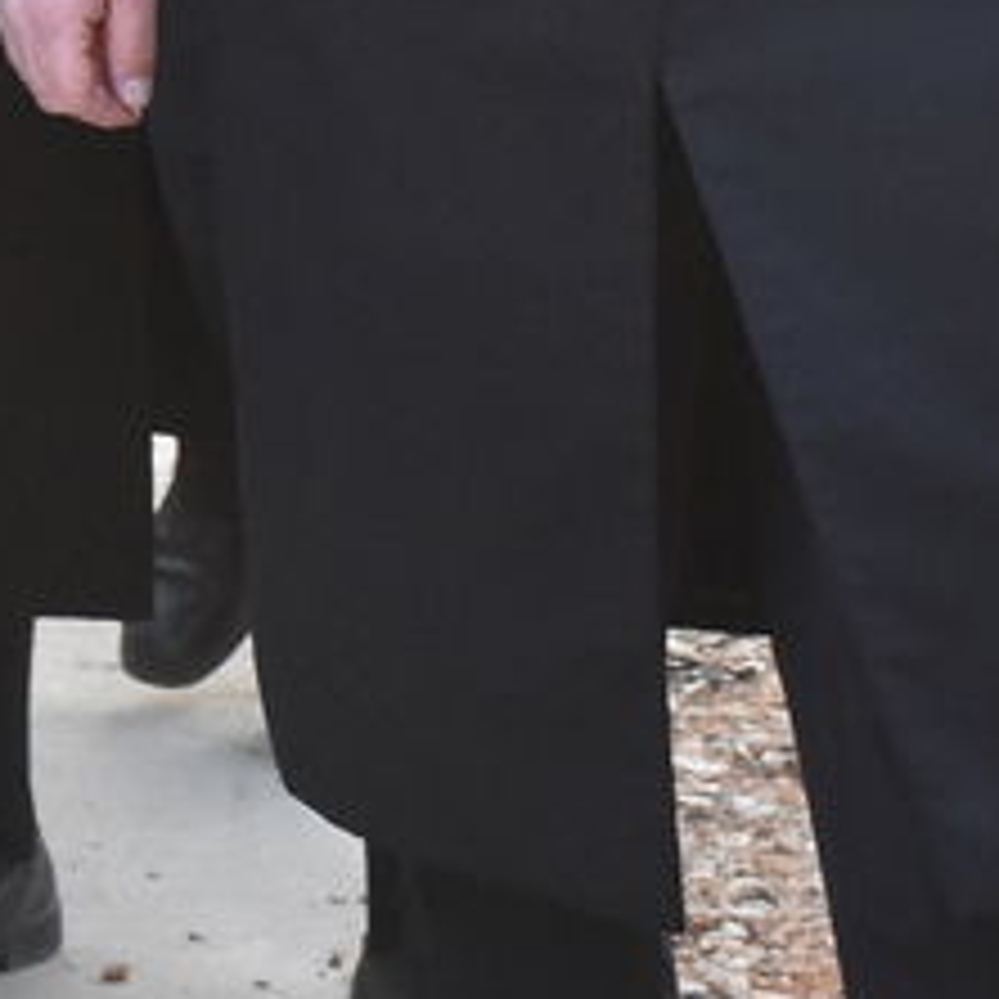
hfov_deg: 5.2
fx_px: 11003
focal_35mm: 337
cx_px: -117
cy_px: -448
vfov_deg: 5.2
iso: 1600
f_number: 9
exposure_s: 1/200
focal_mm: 42
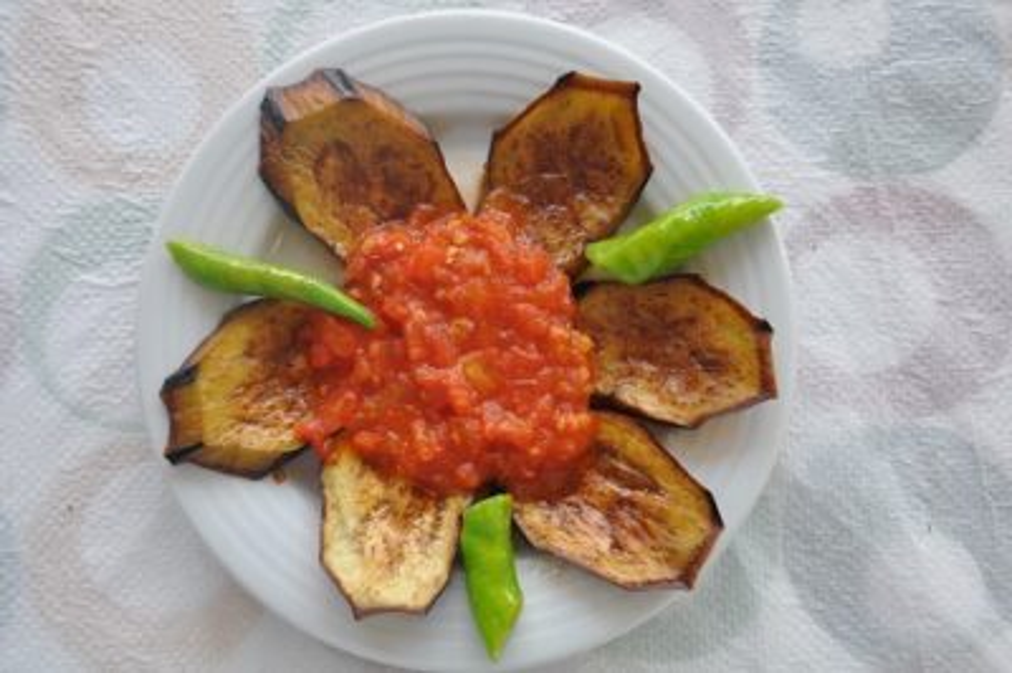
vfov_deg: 23.7
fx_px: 1601
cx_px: 506
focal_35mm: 57
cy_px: 336
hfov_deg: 35.1
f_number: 7.1
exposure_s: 1/50
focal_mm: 38
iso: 200
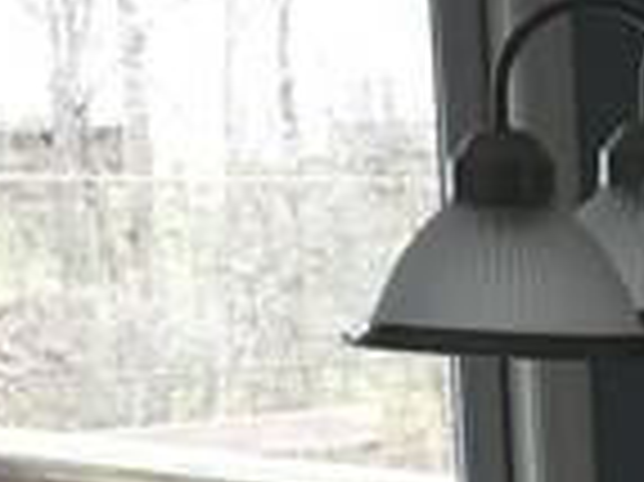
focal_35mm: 208
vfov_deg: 7.1
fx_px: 3866
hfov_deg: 8.8
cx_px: 1450
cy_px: 608
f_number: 2.2
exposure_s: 1/30
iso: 40
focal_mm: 4.15
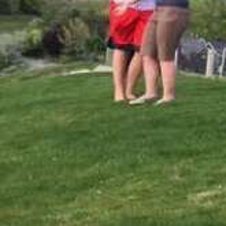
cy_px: 115
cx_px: 373
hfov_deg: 13.0
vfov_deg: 14.1
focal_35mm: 124
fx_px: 916
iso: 50
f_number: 2.2
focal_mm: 4.15
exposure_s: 1/120
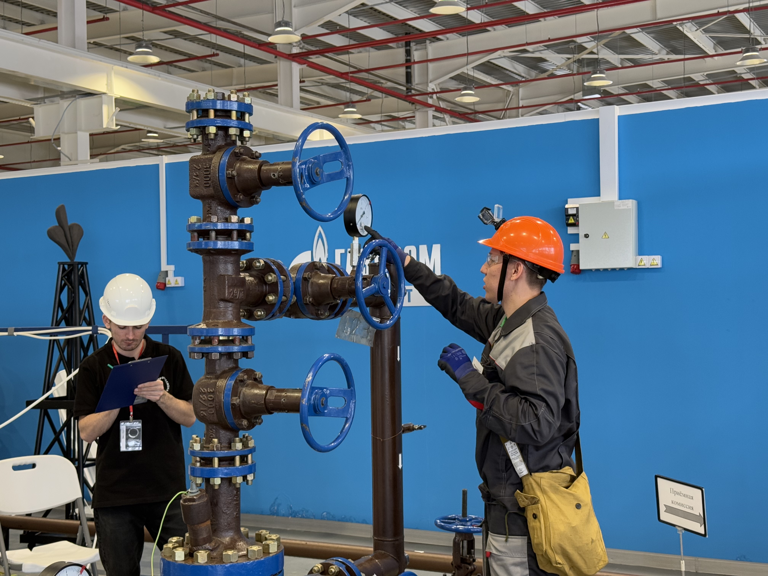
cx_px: 384
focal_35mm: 48
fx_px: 1065
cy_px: 288
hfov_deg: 39.7
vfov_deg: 30.3
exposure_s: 1/100
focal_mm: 6.76
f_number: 1.78
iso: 100
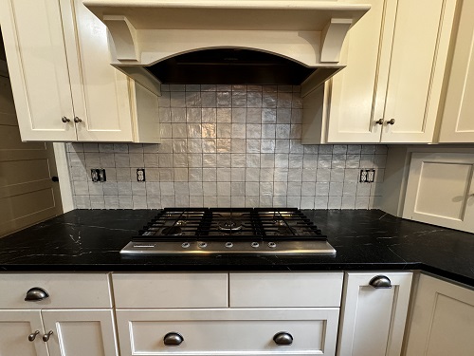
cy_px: 178
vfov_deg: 85.7
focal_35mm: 14
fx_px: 192
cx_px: 237
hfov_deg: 102.1
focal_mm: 2.22
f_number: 2.2
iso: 250
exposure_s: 1/60
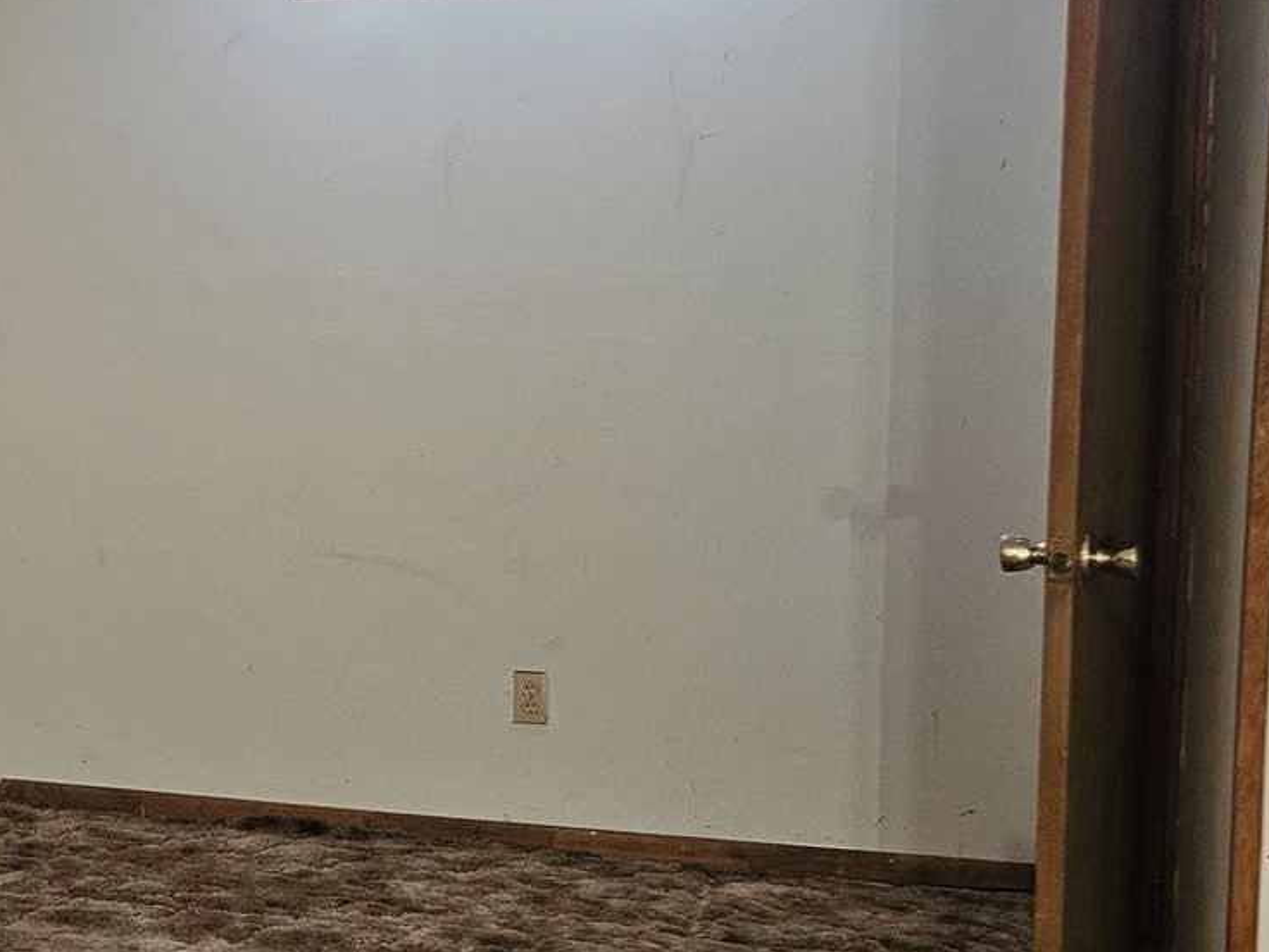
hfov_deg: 28.2
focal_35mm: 64
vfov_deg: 22.9
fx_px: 2346
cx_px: -34
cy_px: 457
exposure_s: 1/40
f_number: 1.7
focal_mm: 6.3
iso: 640
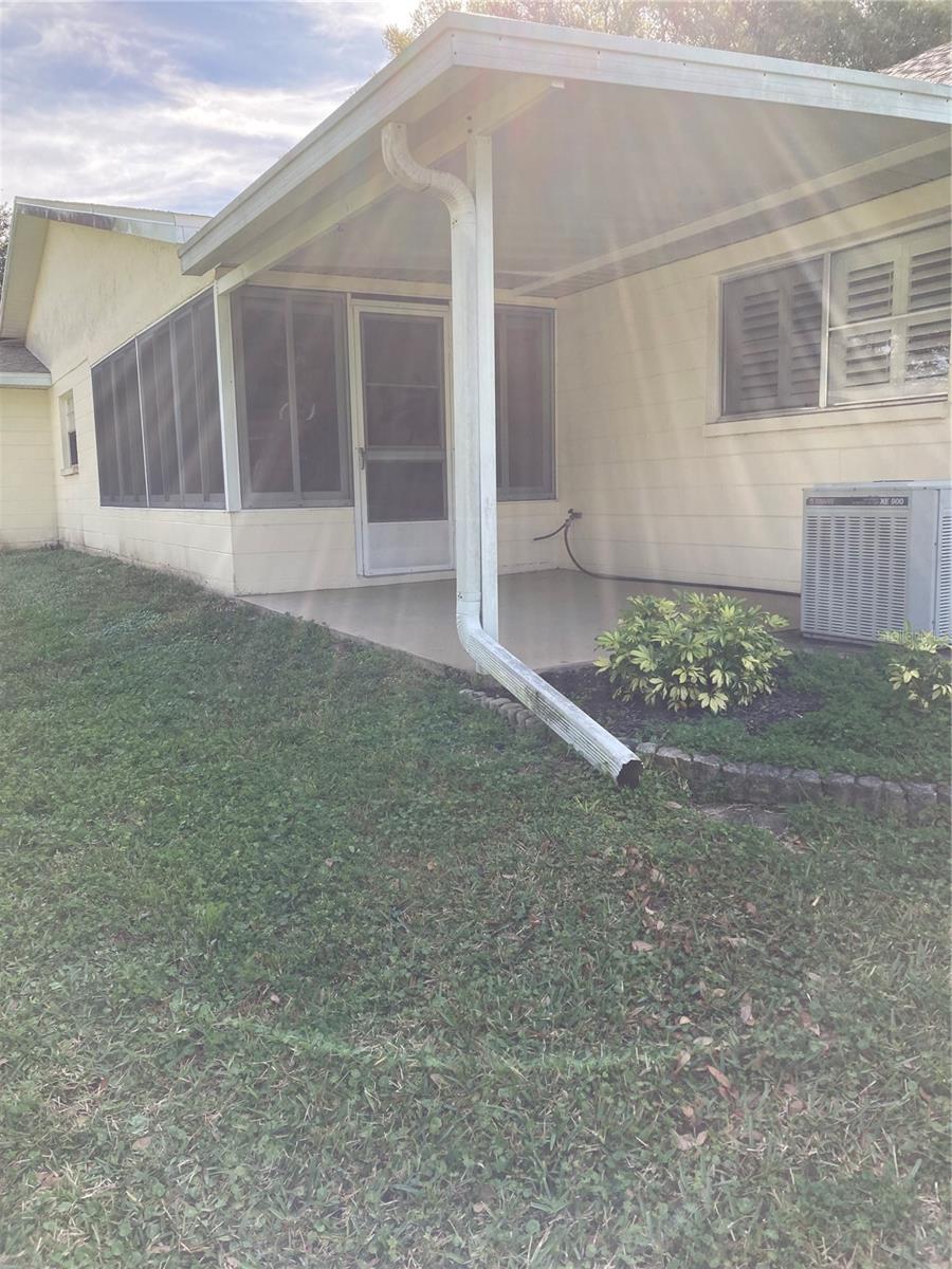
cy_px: 634
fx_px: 1027
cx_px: 476
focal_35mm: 28
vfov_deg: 63.4
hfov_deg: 49.7
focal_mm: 3.99
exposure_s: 1/738
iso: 20
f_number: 1.8
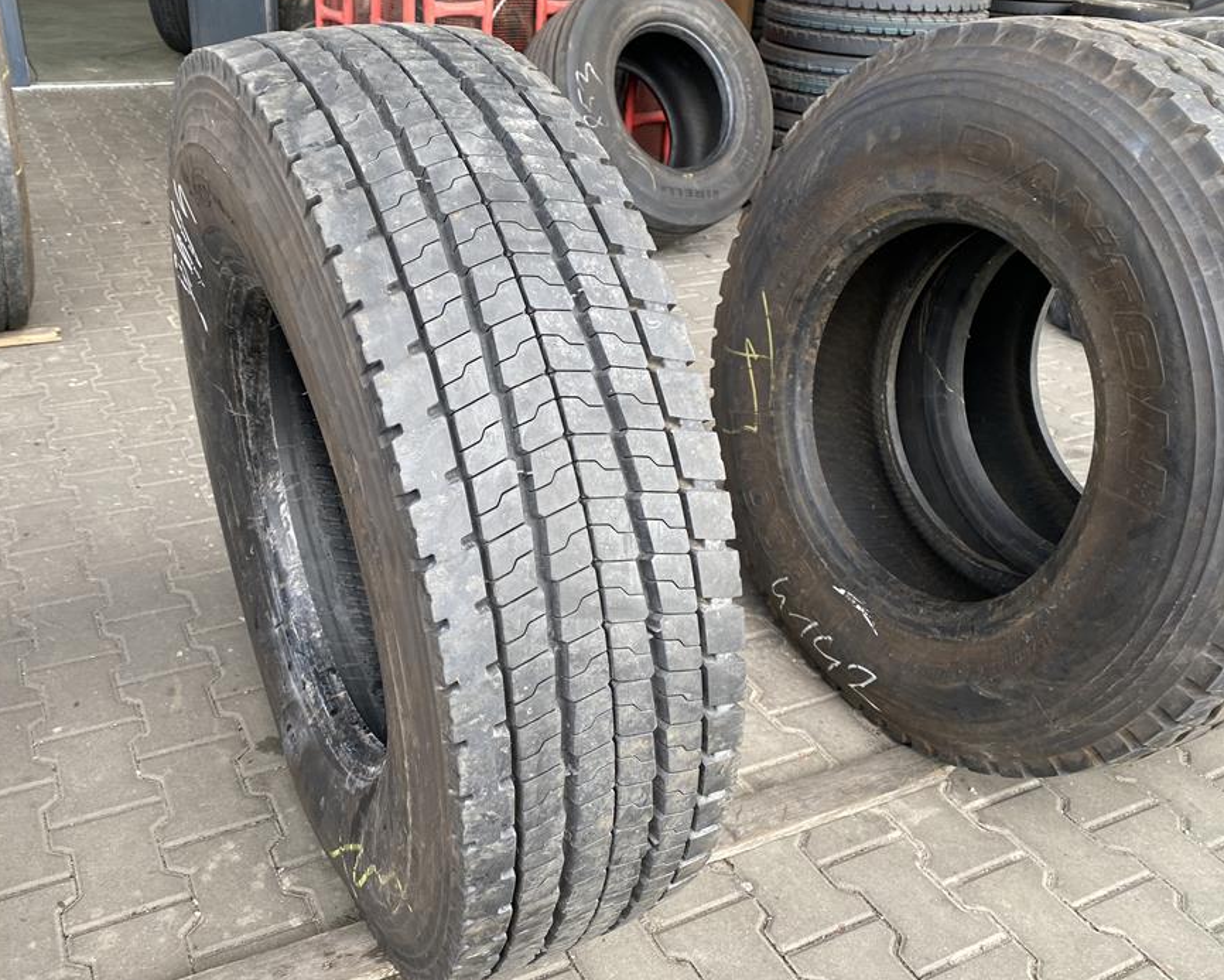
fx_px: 1087
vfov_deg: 48.5
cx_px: 527
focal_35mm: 30
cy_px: 527
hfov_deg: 58.5
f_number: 1.8
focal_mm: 4.25
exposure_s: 1/122
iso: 64
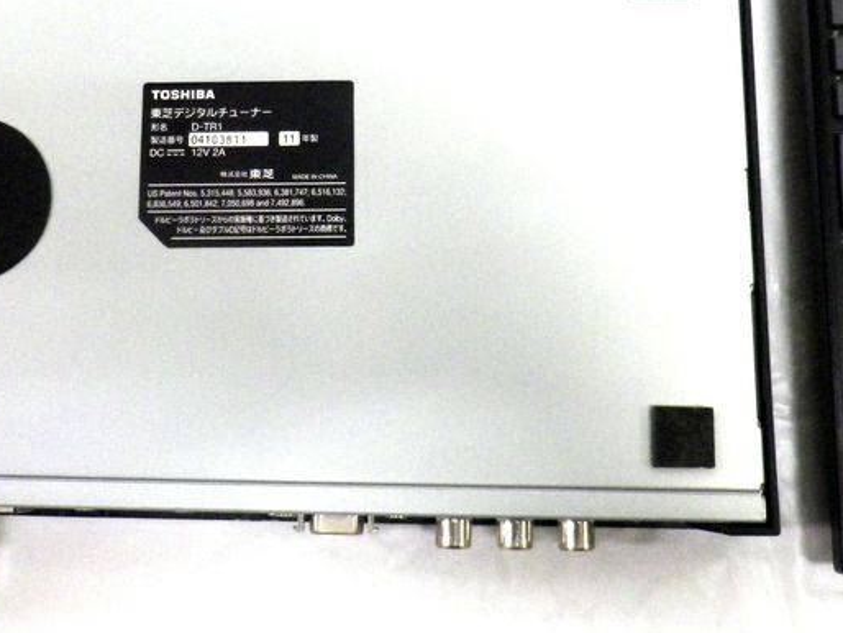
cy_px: 183
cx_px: 376
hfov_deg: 38.8
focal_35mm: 49
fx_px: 1194
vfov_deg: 29.4
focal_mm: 5
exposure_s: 1/50
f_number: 3.2
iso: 320
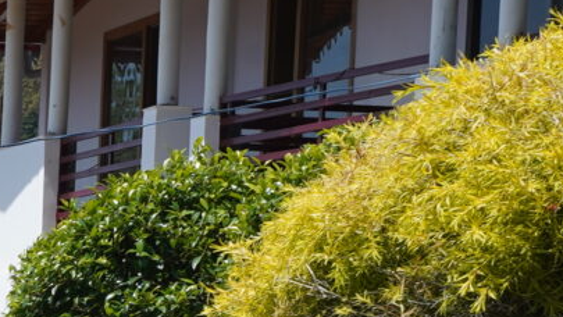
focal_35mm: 245
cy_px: 633
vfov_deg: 4.9
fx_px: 3658
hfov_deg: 8.0
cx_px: -912
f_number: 13
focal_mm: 37
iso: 100
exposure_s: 1/100
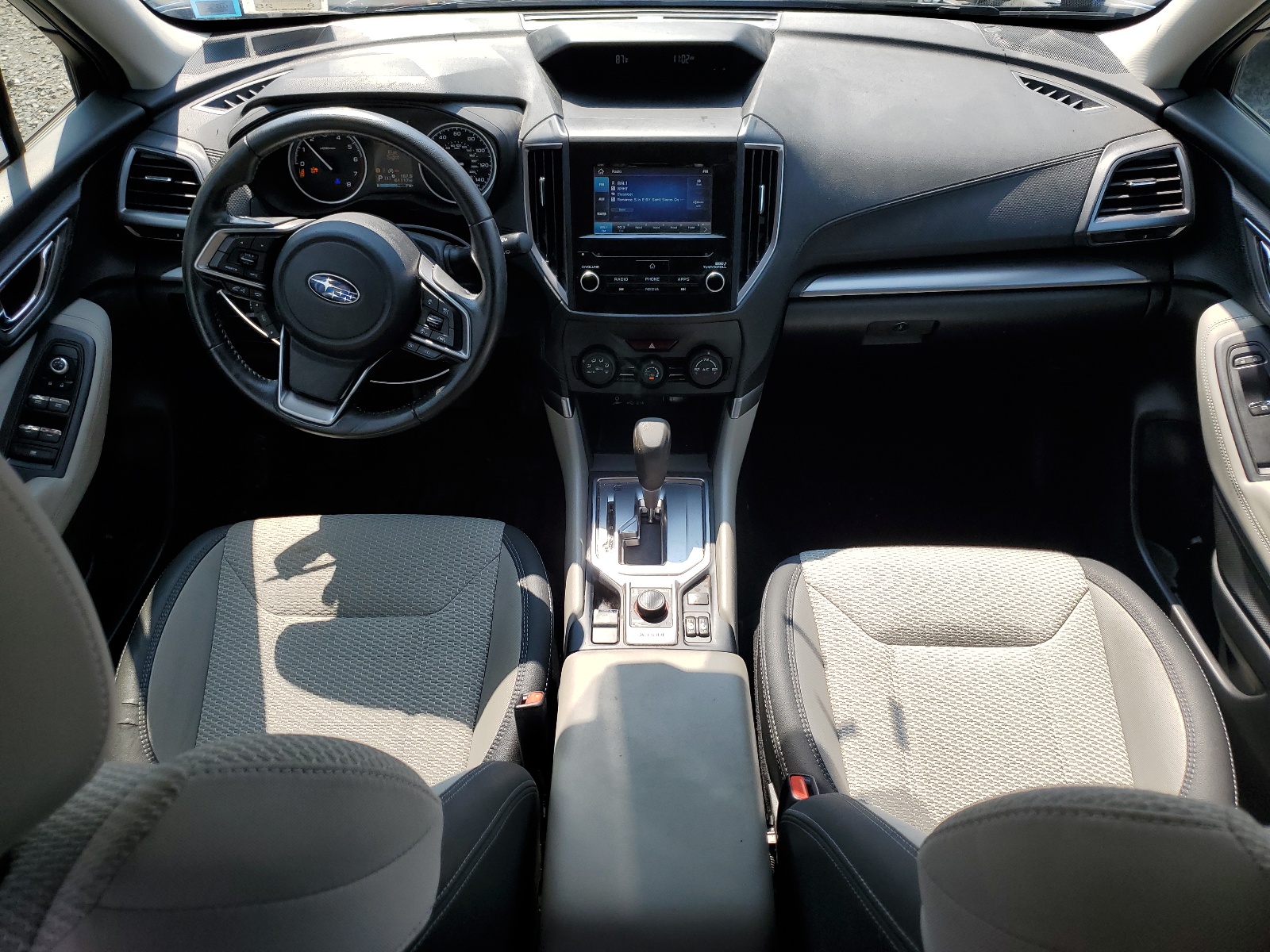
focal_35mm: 26
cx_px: 635
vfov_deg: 53.1
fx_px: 954
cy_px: 476
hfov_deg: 67.3
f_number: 1.5
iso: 50
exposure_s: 1/1111
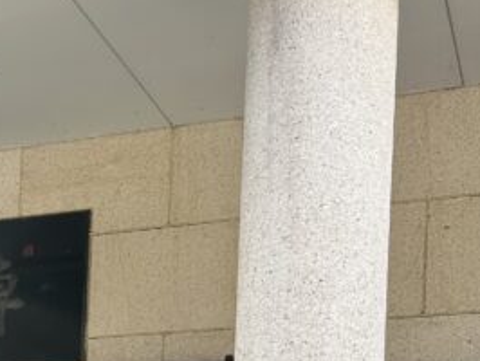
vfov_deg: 13.5
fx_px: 1388
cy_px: 628
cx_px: -186
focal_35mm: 100
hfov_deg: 18.0
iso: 50
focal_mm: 5.7
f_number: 1.5
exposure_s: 1/526
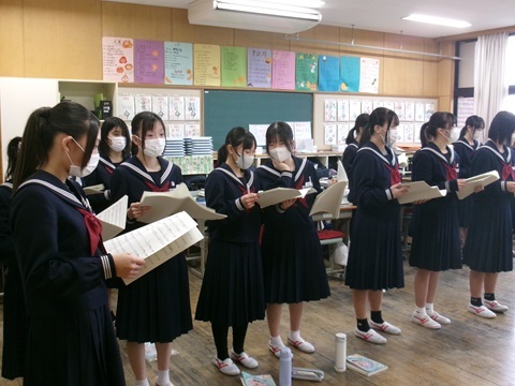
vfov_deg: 33.6
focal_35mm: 43
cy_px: 193
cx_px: 258
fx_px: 640
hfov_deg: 43.9
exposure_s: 1/34
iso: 331
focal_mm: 7.8
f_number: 4.7
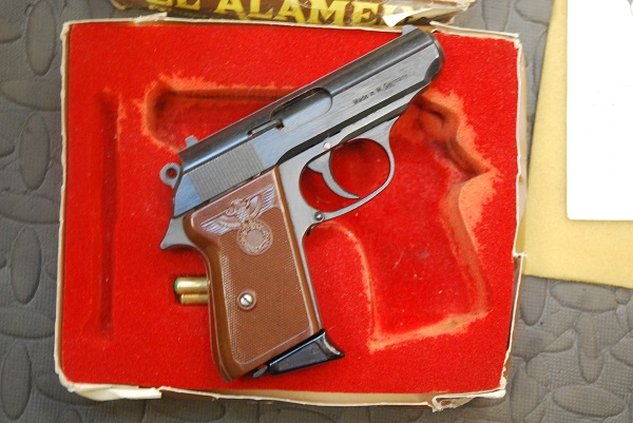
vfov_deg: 19.0
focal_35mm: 72
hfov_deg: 28.1
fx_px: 1267
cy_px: 212
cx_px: 316
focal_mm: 48
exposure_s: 1/25
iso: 1600
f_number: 4.5
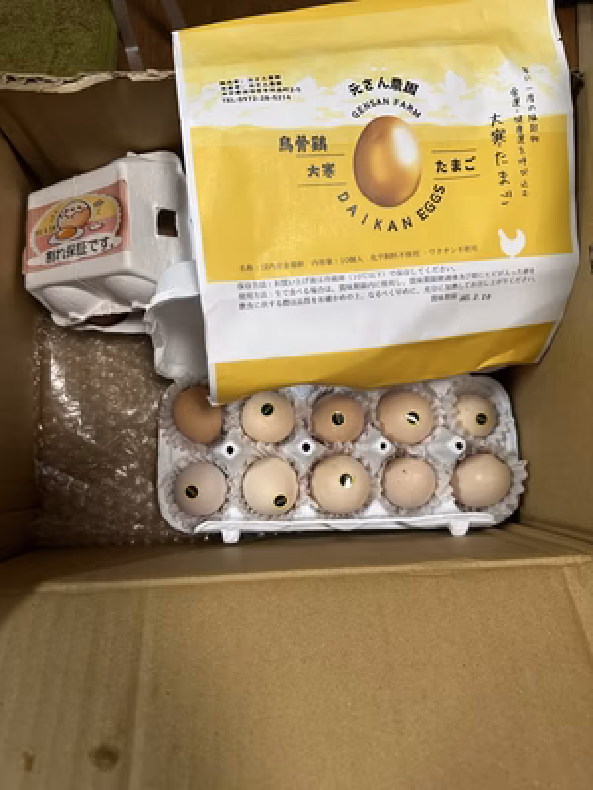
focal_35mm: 24
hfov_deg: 56.8
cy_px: 395
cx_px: 296
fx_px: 548
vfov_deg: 71.6
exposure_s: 1/50
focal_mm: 6.86
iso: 200
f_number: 1.78
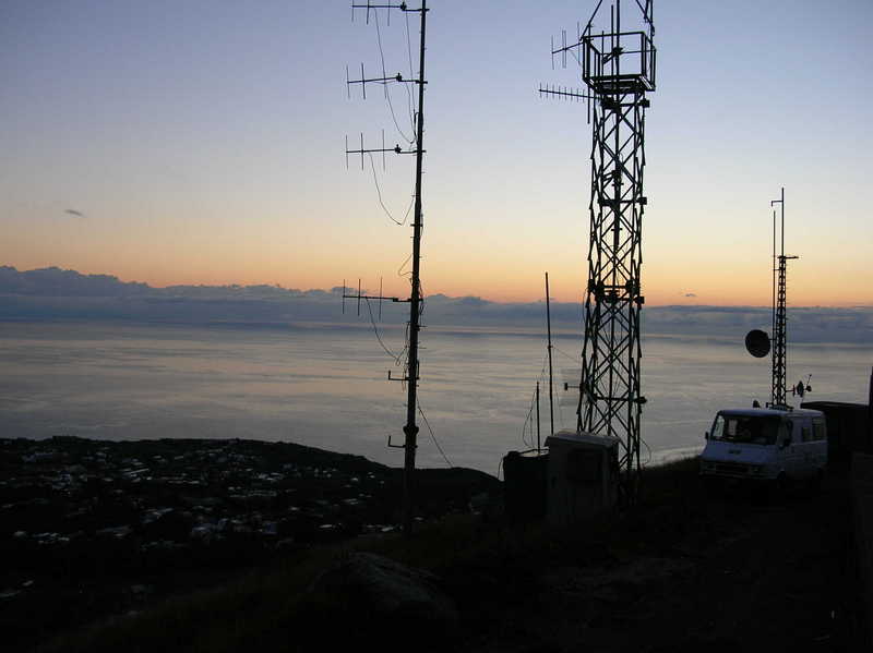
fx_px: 907
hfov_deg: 51.4
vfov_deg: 39.6
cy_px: 326
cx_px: 436
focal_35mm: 36
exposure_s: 1/87.6
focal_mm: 6
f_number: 2.7
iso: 50
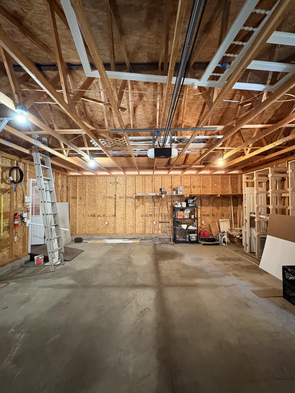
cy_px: 196
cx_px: 148
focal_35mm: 14
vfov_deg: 102.1
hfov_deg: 85.7
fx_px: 159
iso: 1000
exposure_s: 1/40
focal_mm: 2.22
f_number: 2.2
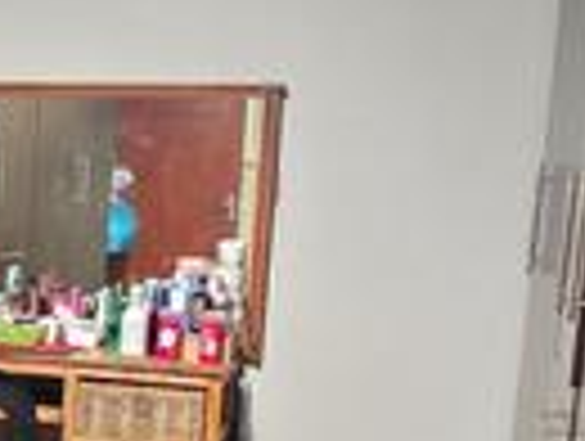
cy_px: 369
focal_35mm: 80
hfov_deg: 20.9
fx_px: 1354
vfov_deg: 18.3
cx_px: -274
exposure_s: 1/33.3
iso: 1000
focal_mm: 2.2
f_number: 1.9
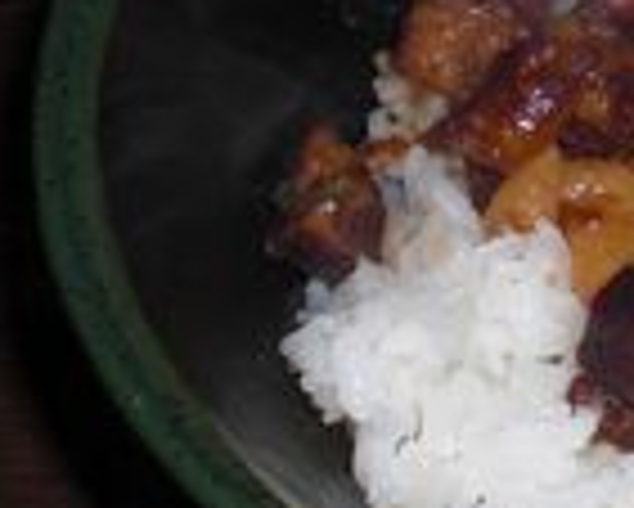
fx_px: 1709
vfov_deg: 16.9
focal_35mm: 91
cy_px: 151
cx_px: 771
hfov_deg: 19.7
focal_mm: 6.3
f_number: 5.6
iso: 64
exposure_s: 1/60
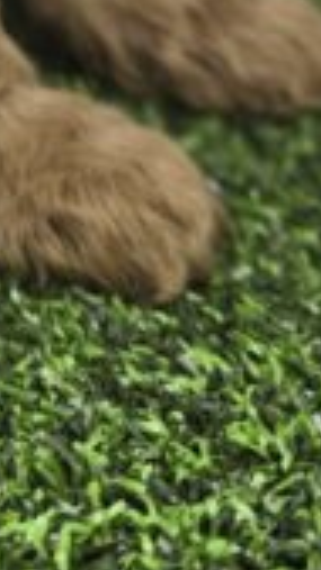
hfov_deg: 7.5
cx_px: -426
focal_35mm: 152
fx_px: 2301
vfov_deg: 12.9
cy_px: -452
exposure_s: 1/120
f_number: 1.7
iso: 50
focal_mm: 6.3
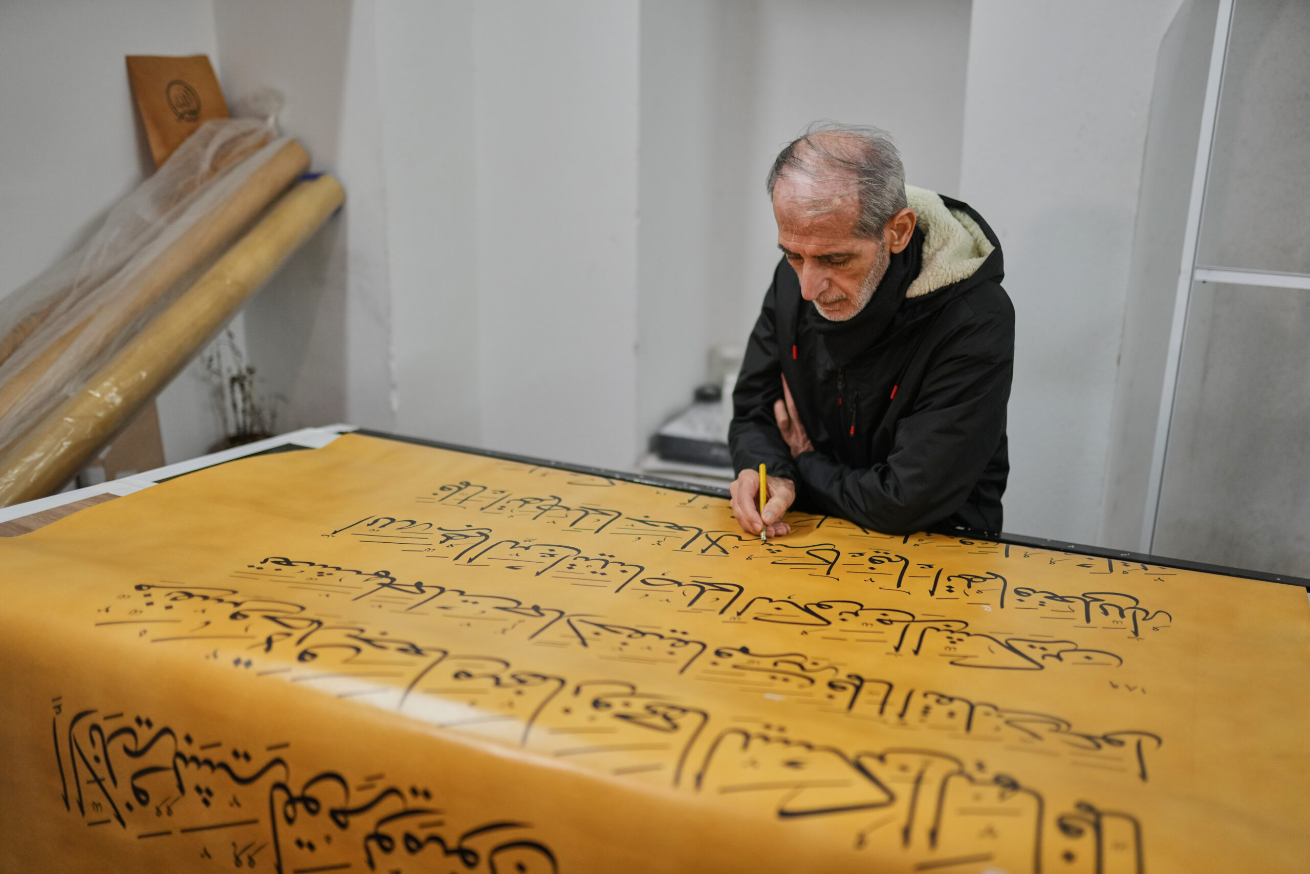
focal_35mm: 35
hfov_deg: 54.4
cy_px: 437
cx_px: 655
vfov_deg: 37.9
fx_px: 1274
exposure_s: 1/640
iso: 1000
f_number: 1.4
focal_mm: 35
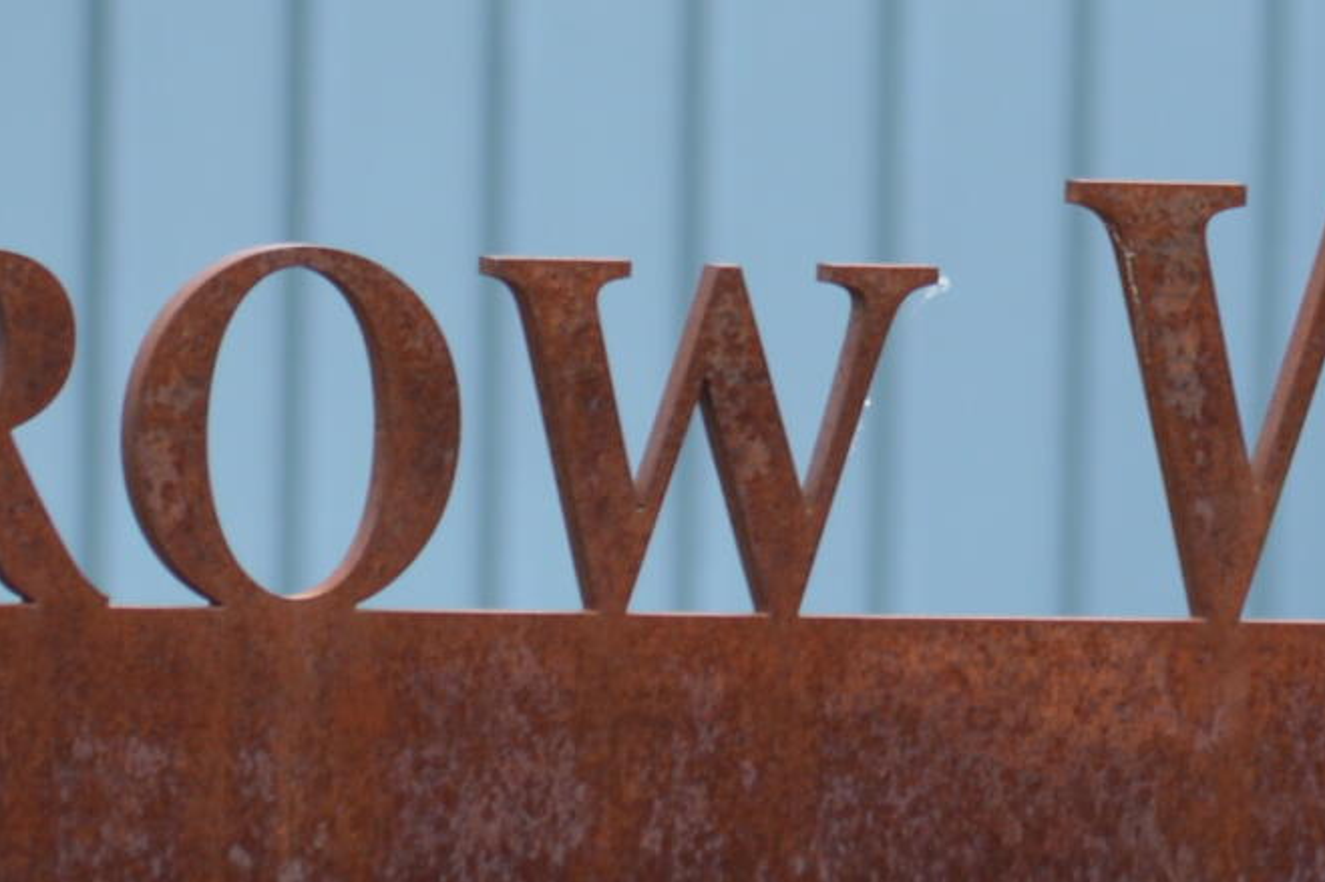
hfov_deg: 3.0
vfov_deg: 2.0
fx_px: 25609
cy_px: -265
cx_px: 664
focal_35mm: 696
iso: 100
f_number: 6.3
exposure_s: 1/160
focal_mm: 102
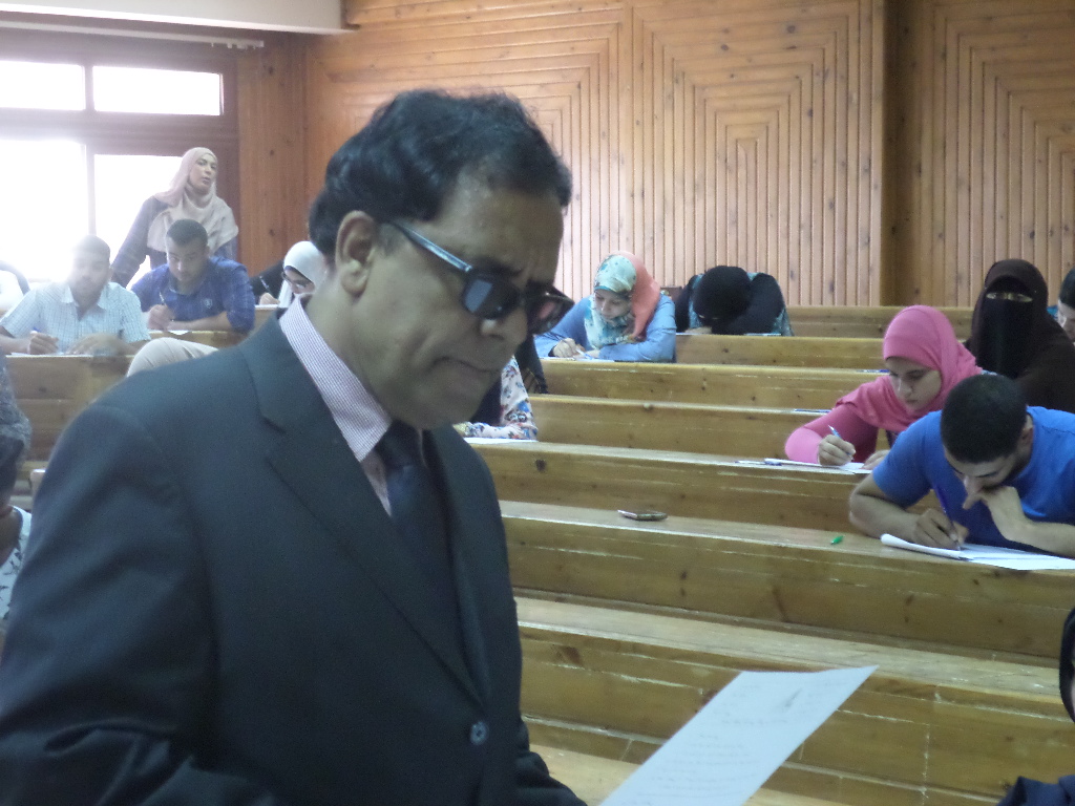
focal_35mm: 81
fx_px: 2515
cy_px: 403
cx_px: 538
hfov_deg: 24.1
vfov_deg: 18.2
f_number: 4.7
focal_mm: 14.6
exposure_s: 1/15
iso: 640
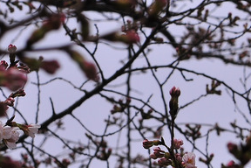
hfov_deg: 9.7
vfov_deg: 6.6
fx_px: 1450
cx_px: 324
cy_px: 207
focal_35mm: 208
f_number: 8
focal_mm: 50
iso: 200
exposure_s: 1/1600
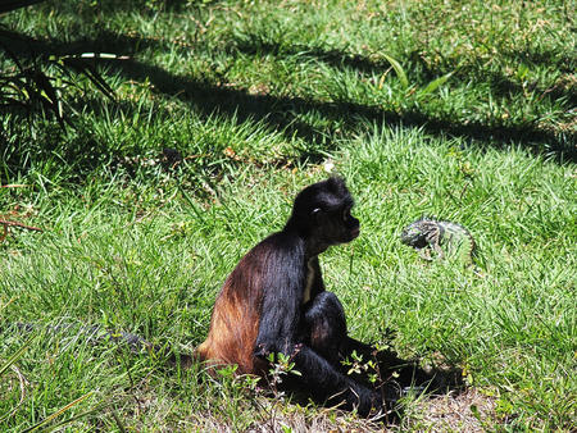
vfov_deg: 5.0
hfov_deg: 6.6
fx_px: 5003
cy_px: 216
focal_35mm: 300
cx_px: 288
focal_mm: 64.3
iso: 100
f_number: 3.5
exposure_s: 1/800
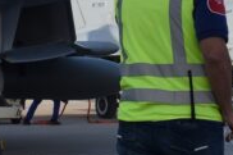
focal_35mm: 203
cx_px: 129
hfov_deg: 10.1
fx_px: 1313
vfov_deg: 6.7
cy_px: -16
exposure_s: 1/320
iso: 200
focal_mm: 24
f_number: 9
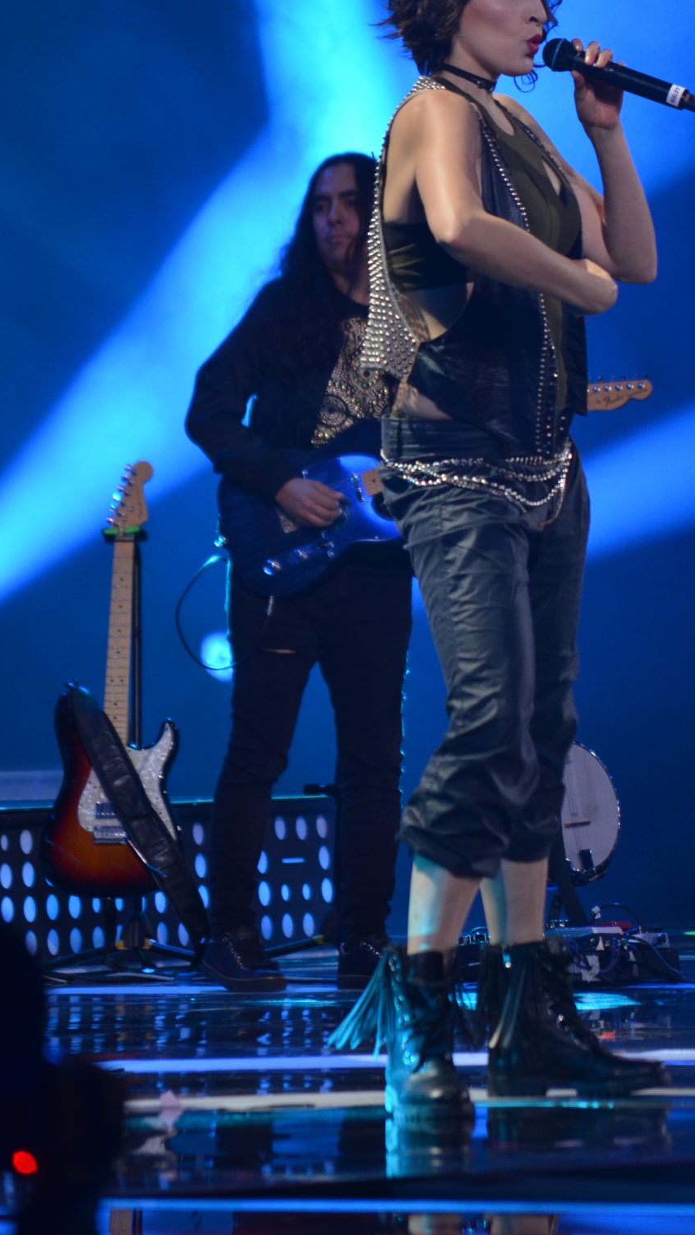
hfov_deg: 3.3
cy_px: 405
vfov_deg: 5.8
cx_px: 464
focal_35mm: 371
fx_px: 12142
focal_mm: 175
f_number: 5.3
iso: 800
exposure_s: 1/125
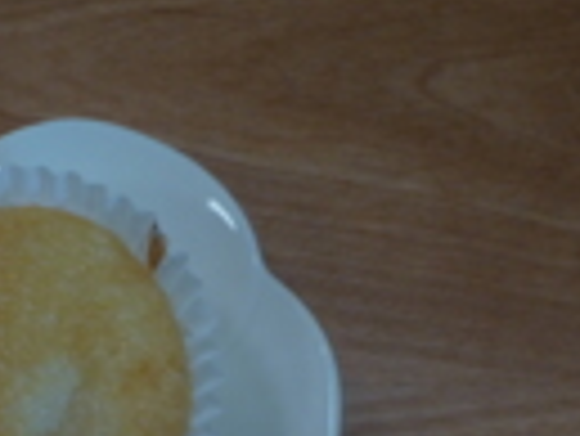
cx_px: 72
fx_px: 1090
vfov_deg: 21.6
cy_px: 463
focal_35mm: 65
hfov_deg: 28.8
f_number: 3.3
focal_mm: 4.3
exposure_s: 1/60
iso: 160
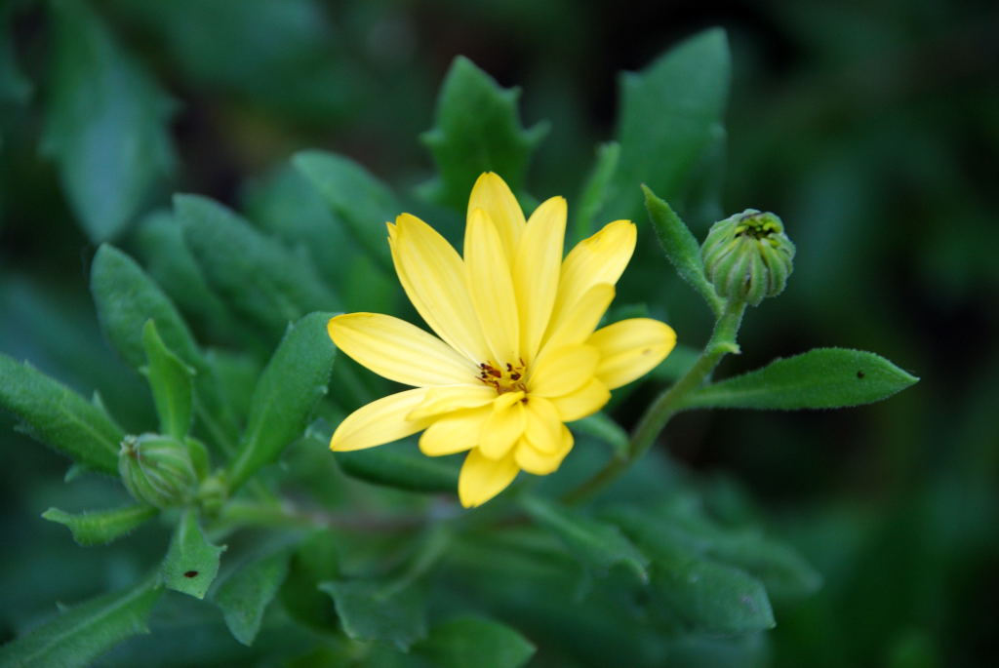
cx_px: 500
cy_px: 334
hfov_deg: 10.1
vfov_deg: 6.8
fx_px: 5625
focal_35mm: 202
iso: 400
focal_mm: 135
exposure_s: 1/125
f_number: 5.6
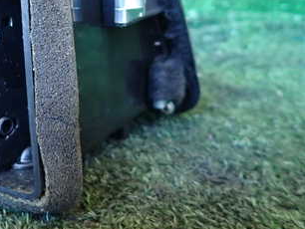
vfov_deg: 28.9
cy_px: 38
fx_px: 432
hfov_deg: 36.2
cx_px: 24
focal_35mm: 49
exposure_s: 1/30
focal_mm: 4.5
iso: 640
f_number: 2
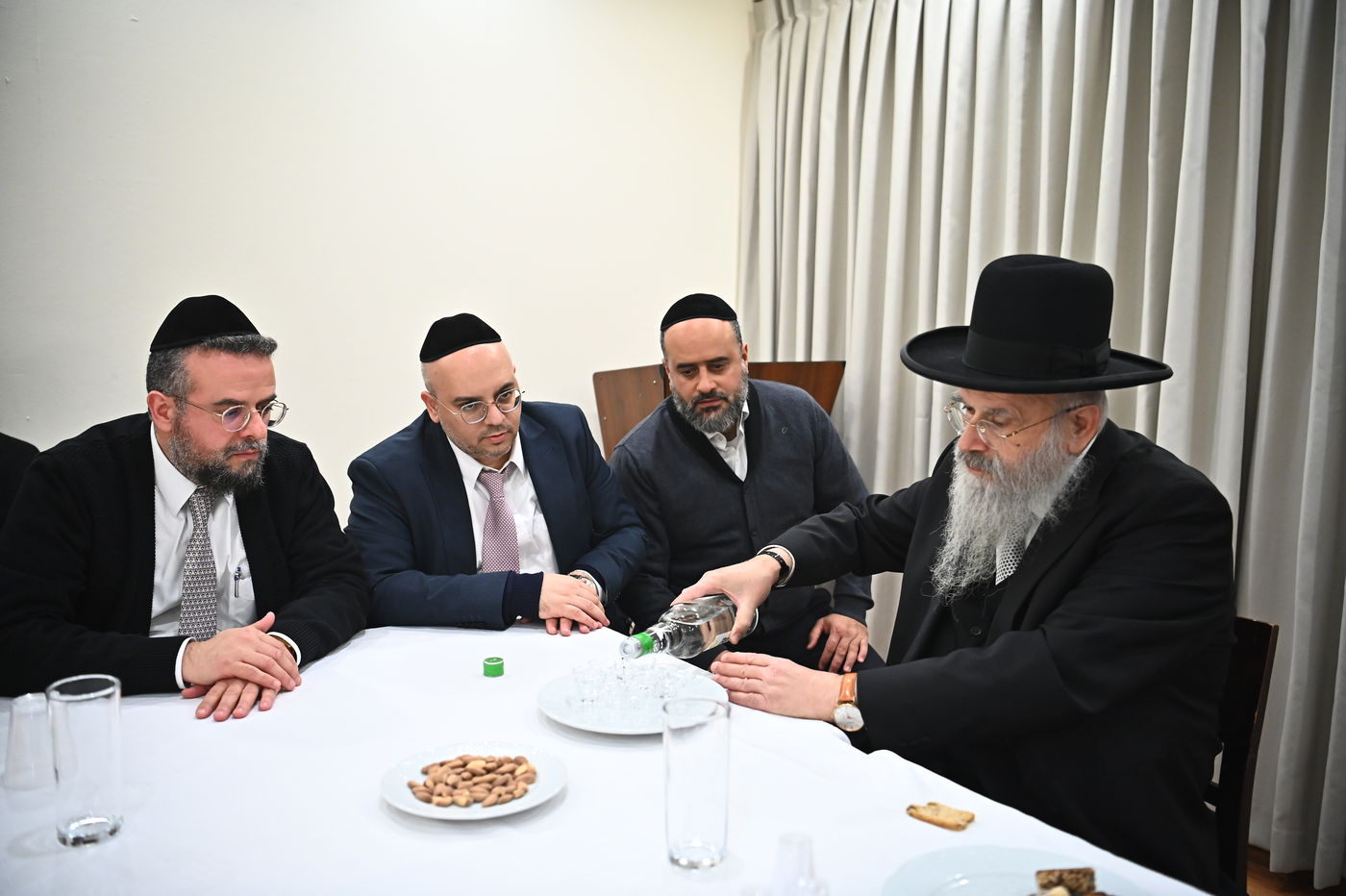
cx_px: 673
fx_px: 1084
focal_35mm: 29
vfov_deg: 44.9
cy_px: 448
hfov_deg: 63.7
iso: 3200
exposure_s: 1/125
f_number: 2.8
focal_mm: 29
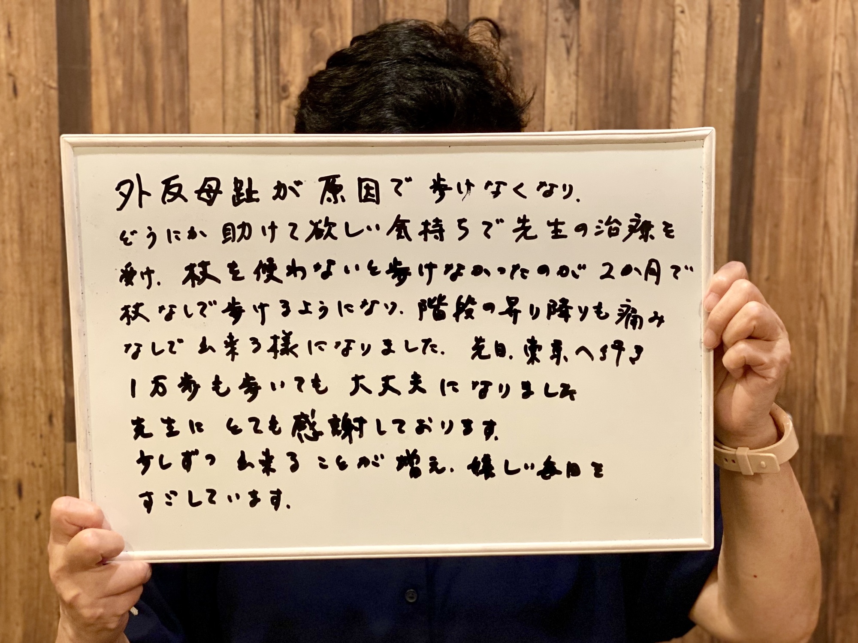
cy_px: 322
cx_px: 429
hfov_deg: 36.8
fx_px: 1289
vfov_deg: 28.0
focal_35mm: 52
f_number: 2
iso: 200
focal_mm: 6
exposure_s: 1/33
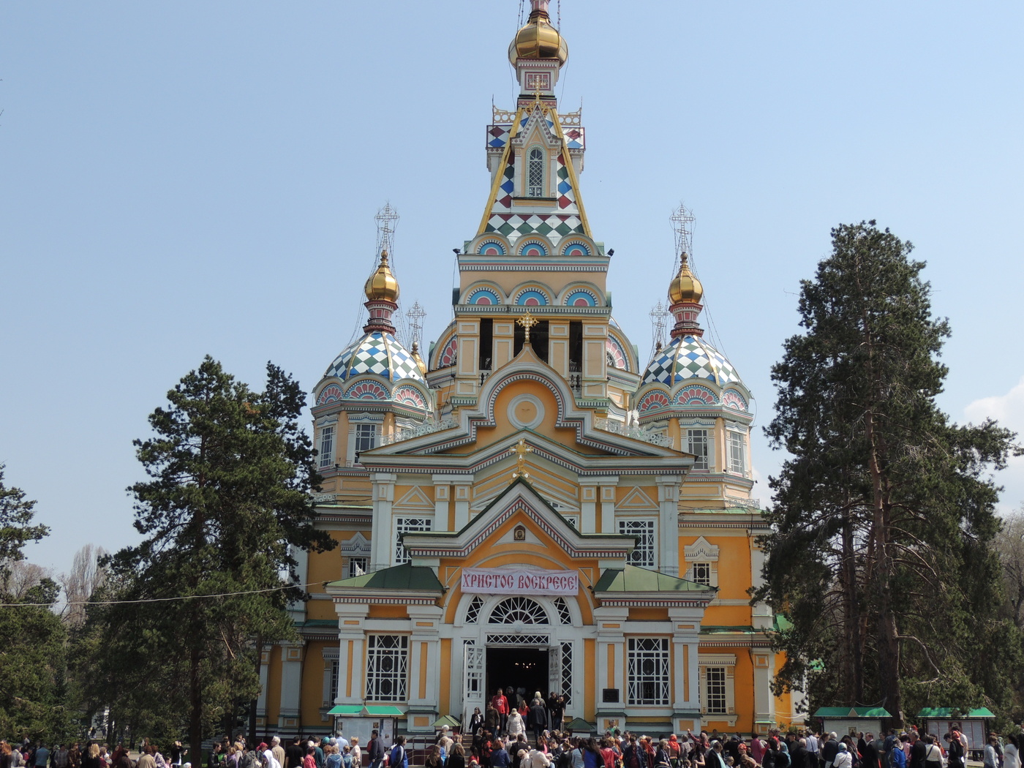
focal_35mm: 43
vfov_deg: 33.6
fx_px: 1272
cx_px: 512
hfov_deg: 43.9
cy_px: 384
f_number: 3.4
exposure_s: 1/1000
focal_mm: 7.6
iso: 100
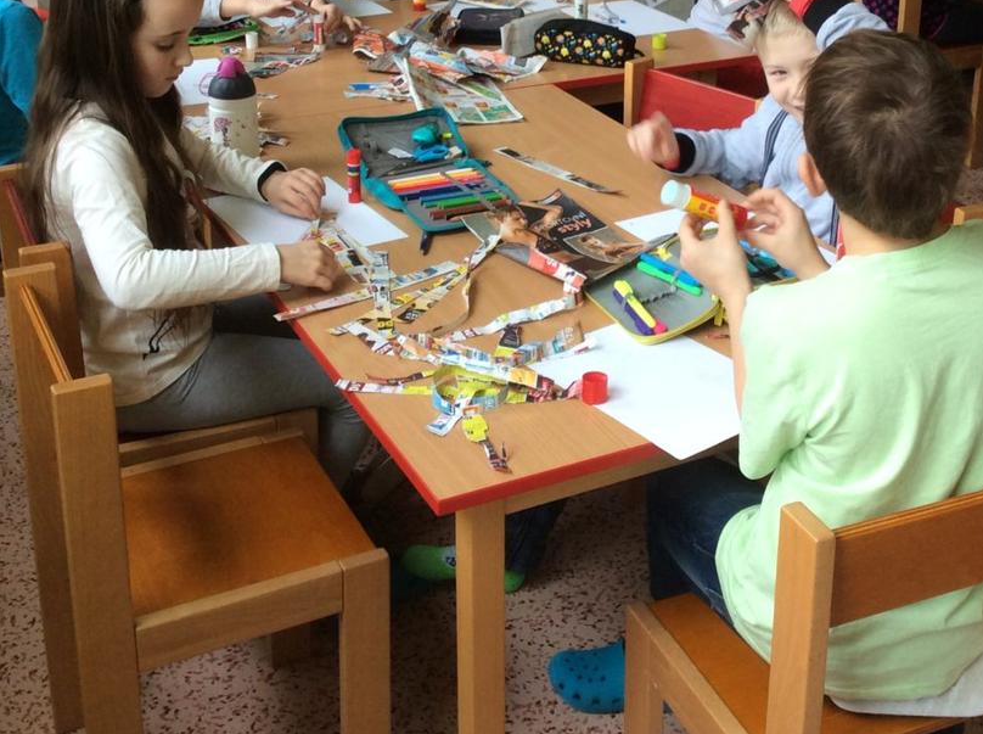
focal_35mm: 53
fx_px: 1502
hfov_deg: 36.1
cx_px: 599
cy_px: 136
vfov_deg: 26.9
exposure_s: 1/25
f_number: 2.4
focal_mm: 3.3
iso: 50
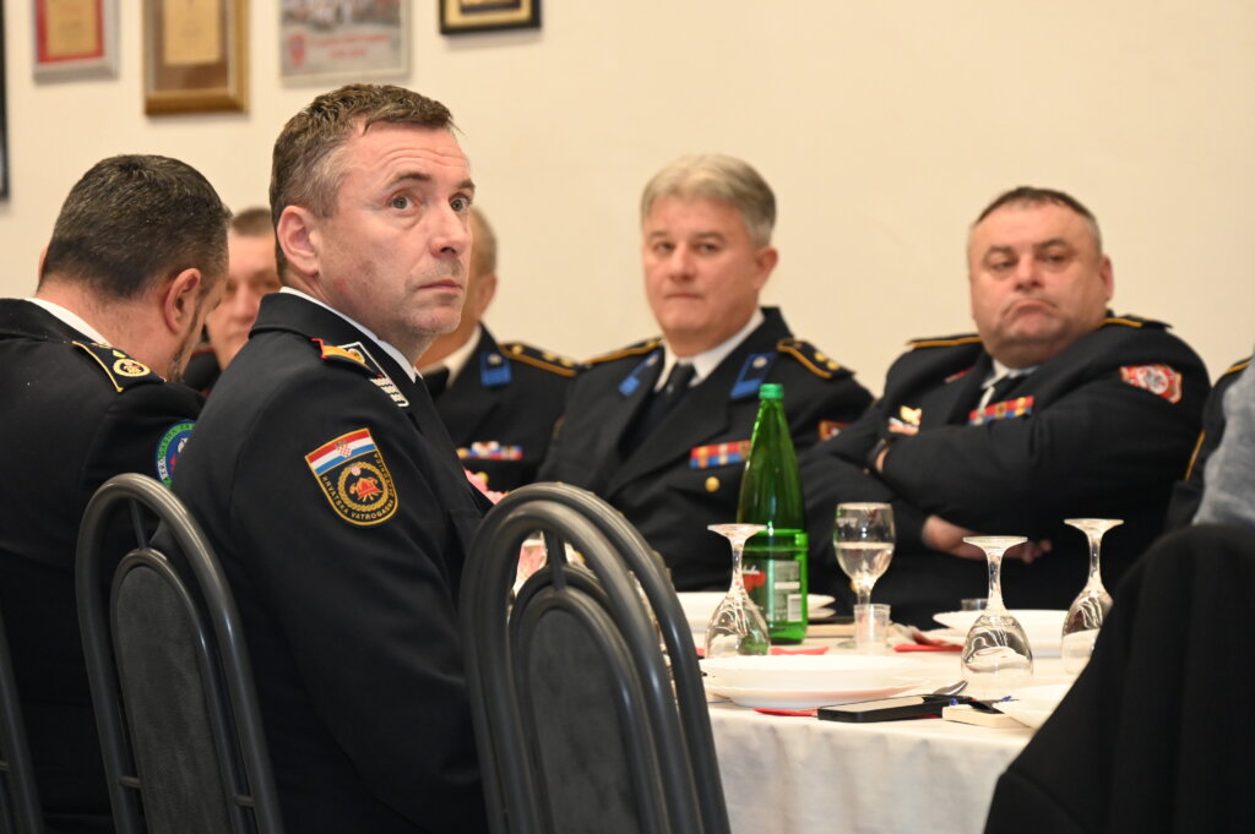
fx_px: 5399
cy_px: 417
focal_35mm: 155
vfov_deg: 8.8
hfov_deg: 13.3
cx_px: 628
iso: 8000
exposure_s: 1/160
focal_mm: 155
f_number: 6.3
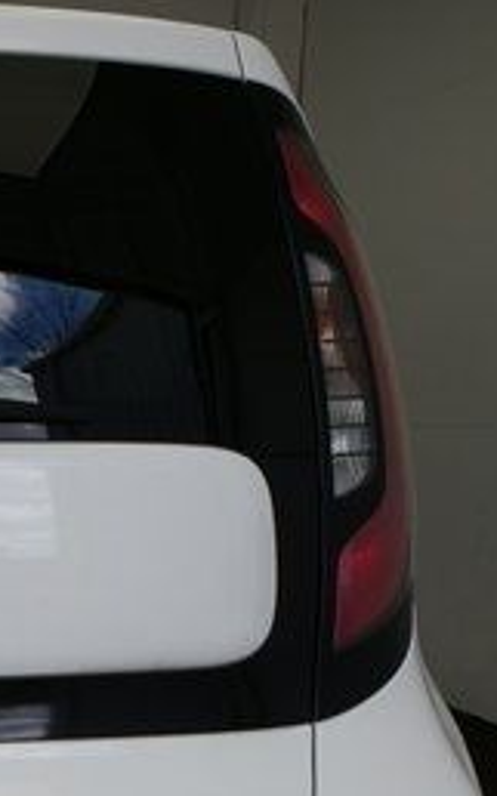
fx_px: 1714
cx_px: -321
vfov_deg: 25.4
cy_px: 713
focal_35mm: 79
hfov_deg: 14.9
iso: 200
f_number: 7.1
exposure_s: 1/320
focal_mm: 15
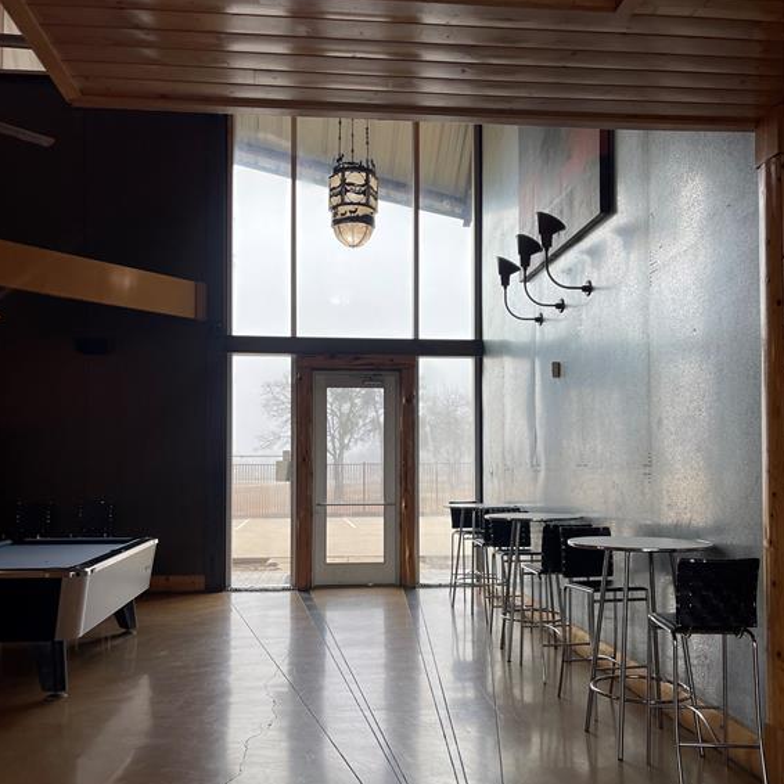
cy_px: 439
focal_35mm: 30
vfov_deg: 53.9
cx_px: 393
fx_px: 769
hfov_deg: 54.0
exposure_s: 1/179
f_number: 1.6
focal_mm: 5.1
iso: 32
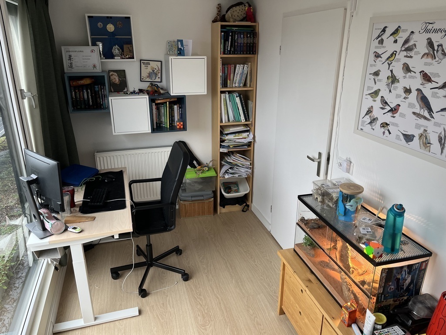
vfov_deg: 53.1
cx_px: 223
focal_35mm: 26
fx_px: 335
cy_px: 168
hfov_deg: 67.3
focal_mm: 5.1
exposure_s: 1/100
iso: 100
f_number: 1.6
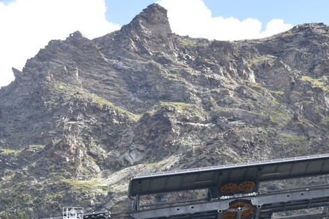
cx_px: 241
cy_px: 193
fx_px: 2420
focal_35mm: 265
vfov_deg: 5.2
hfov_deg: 7.8
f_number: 8
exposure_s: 1/250
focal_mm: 82
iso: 140
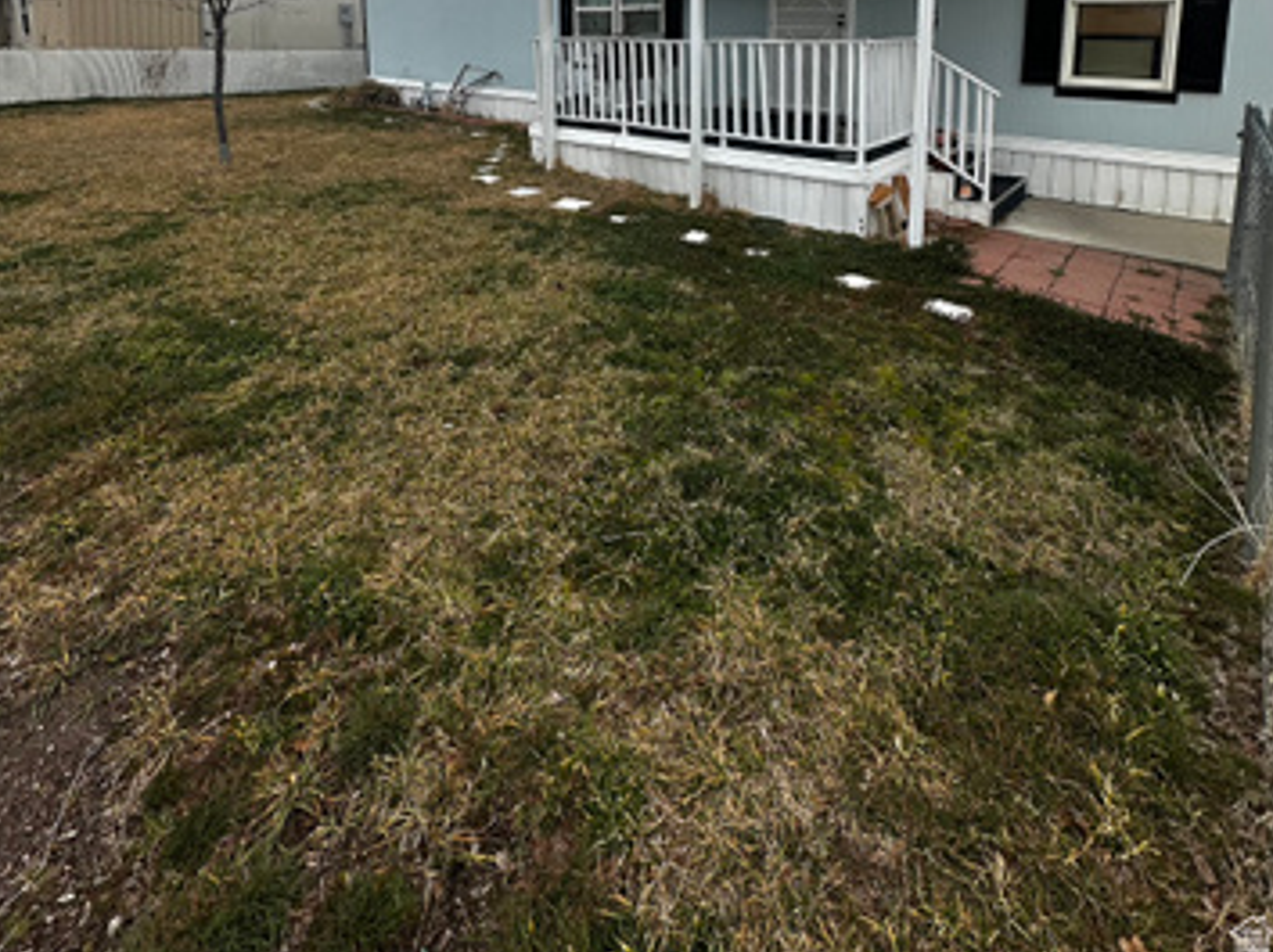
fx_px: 698
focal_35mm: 19
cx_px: 640
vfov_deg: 59.2
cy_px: 108
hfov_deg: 84.7
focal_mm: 2.22
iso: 40
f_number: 2.2
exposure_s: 1/1103
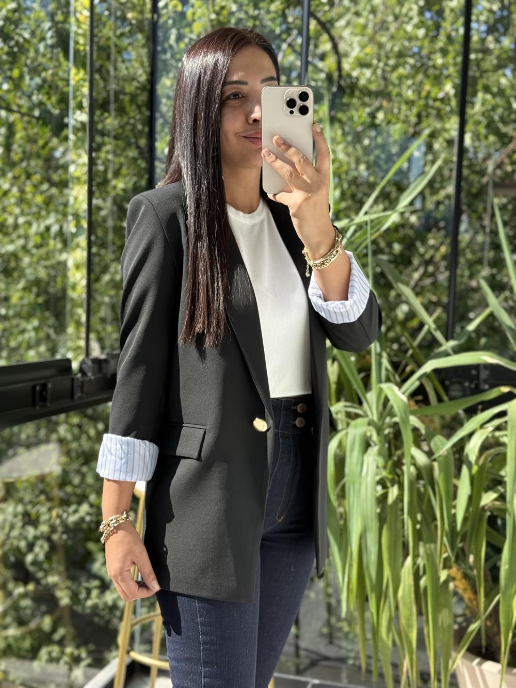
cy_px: 344
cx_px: 258
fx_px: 954
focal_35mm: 48
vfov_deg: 39.7
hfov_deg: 30.3
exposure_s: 1/657
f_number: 1.78
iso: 100
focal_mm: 6.76
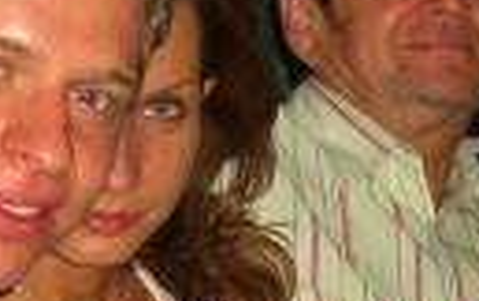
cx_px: 546
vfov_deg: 7.0
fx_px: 2444
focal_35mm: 187
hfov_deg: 11.0
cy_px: 242
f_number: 2.8
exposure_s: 1/60
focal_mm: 7.9
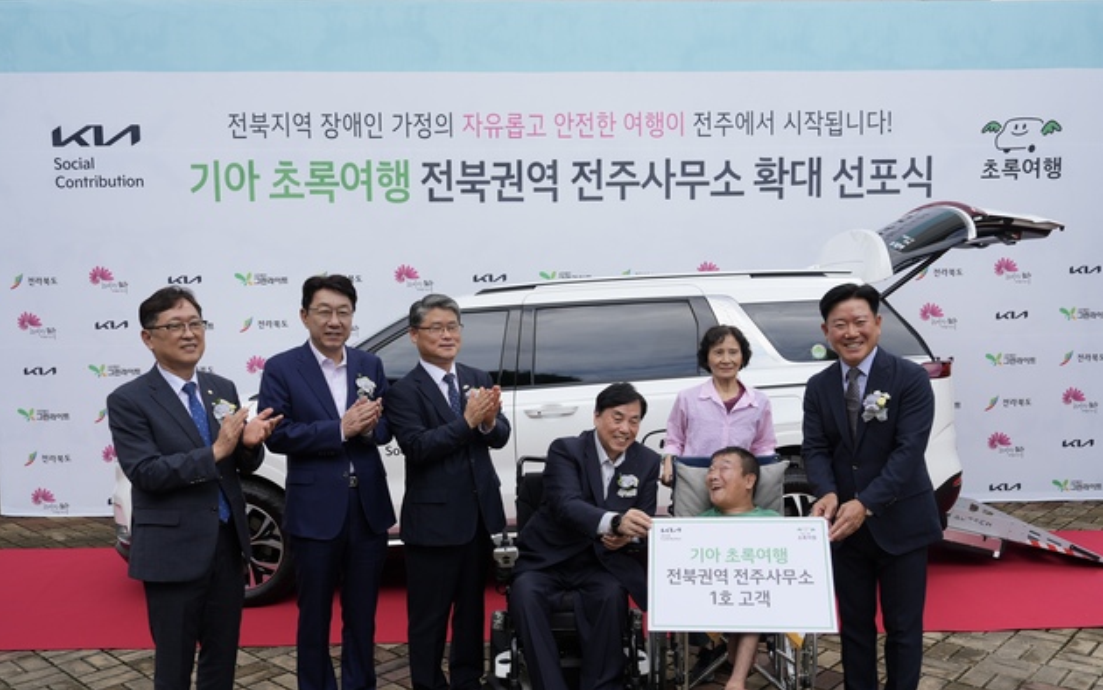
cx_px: 554
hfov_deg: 61.2
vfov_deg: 40.6
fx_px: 932
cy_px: 371
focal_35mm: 31
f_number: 5
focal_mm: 30
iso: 160
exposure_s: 1/320
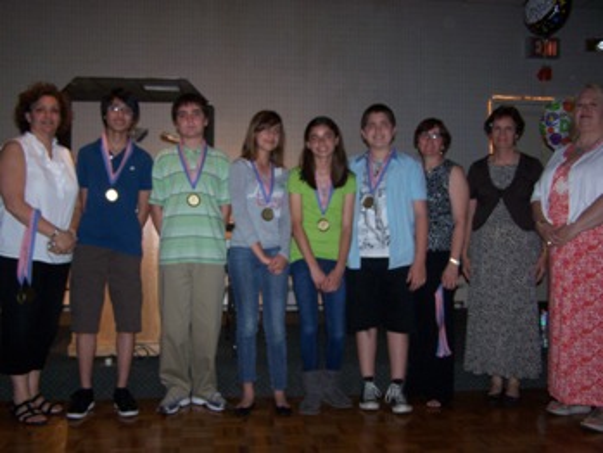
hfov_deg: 49.0
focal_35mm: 38
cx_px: 302
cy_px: 226
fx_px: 662
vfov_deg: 37.7
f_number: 2.8
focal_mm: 6.3
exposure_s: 1/60
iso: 140
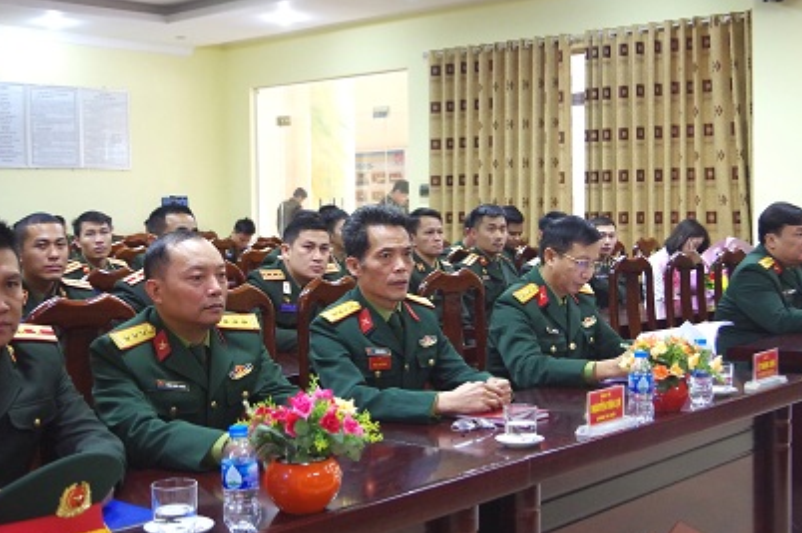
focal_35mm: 52
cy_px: 244
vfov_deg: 25.9
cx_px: 423
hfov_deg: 38.2
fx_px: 1157
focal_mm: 24
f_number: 4
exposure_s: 1/50
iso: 1600
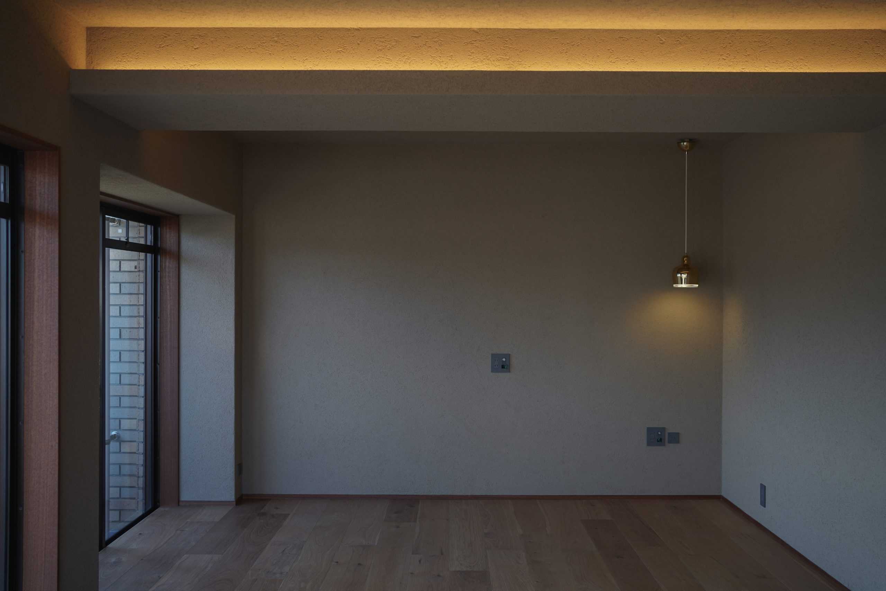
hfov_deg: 54.4
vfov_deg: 37.9
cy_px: 296
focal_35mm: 35
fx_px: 861
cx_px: 443
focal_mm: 35
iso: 100
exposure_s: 1/50
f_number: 4
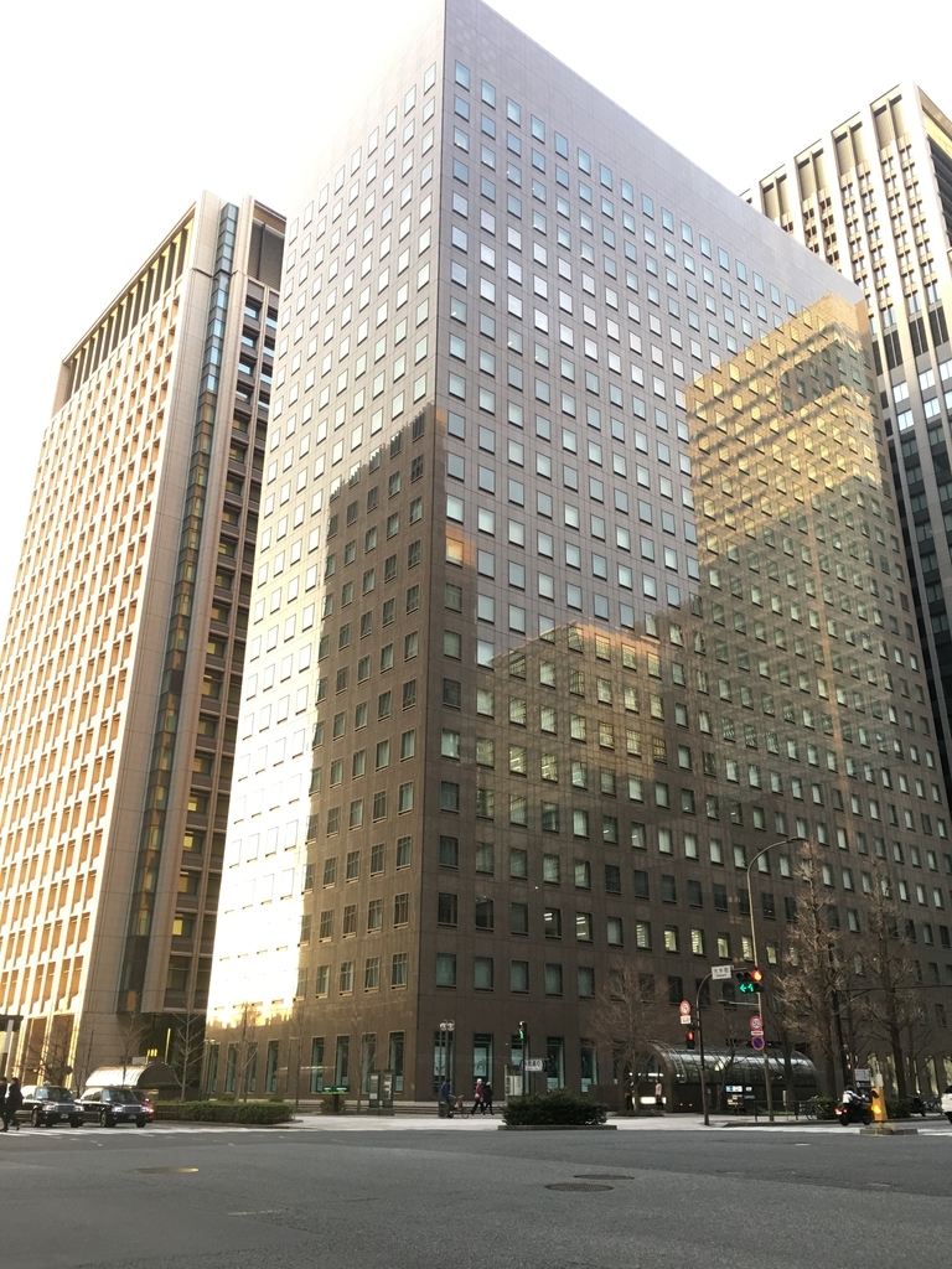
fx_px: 1063
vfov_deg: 61.7
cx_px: 476
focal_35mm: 29
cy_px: 634
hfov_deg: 48.2
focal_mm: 4.15
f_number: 2.2
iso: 40
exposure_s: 1/30
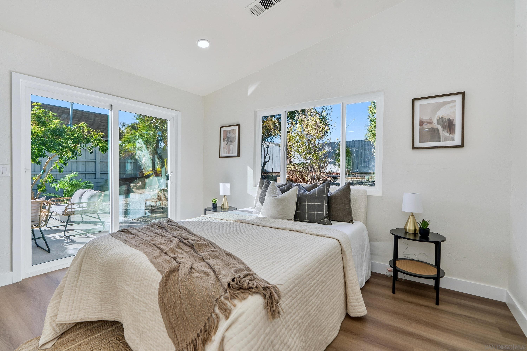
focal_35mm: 16
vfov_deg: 73.7
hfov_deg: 96.7
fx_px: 234
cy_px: 176
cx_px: 264
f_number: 5.6
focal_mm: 16
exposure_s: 1/20
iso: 100
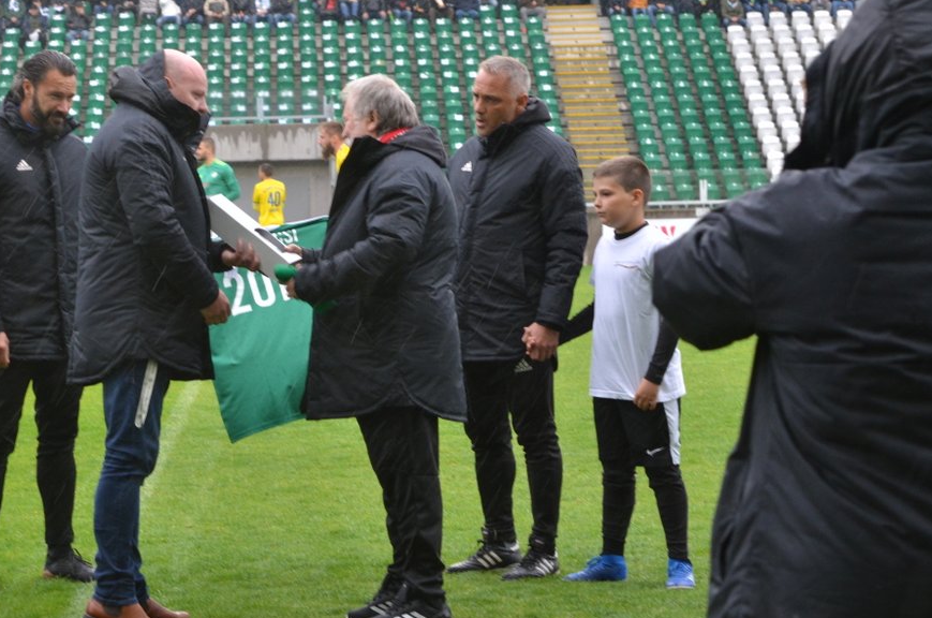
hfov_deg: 14.2
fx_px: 3747
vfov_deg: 9.4
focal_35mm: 145
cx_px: 296
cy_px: 261
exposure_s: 1/100
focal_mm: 70
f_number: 7.1
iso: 500
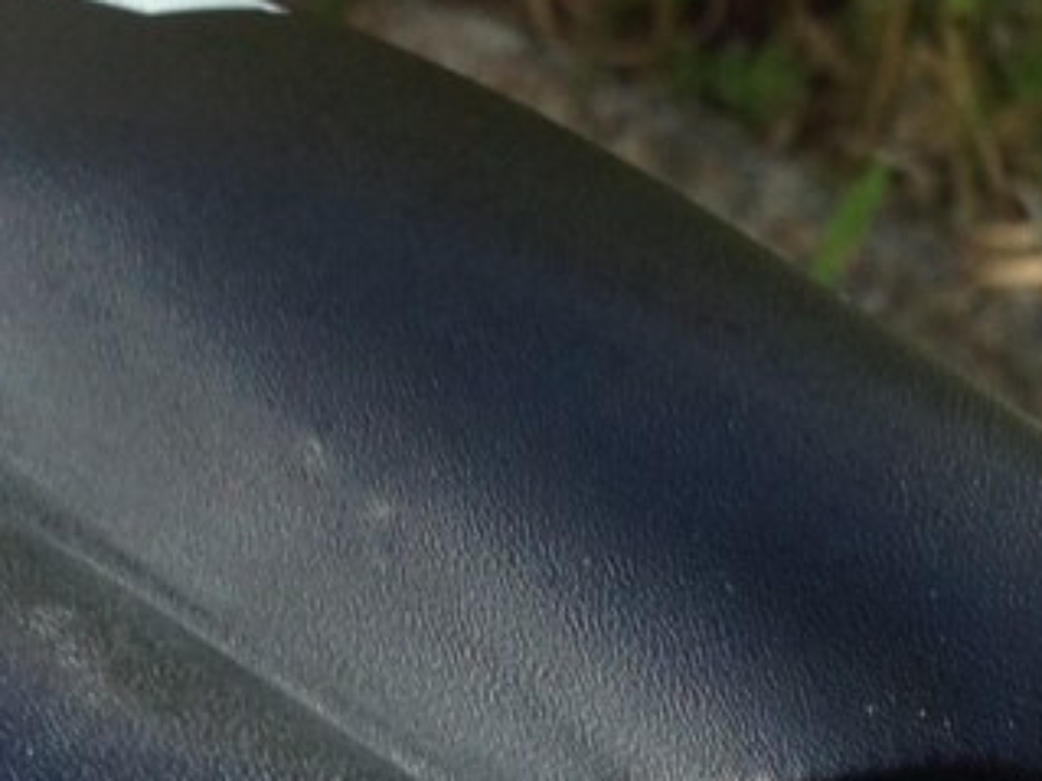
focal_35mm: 169
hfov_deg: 11.7
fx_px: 5085
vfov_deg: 8.7
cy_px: 807
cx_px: 464
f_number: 2.4
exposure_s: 1/179
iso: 50
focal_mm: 4.12
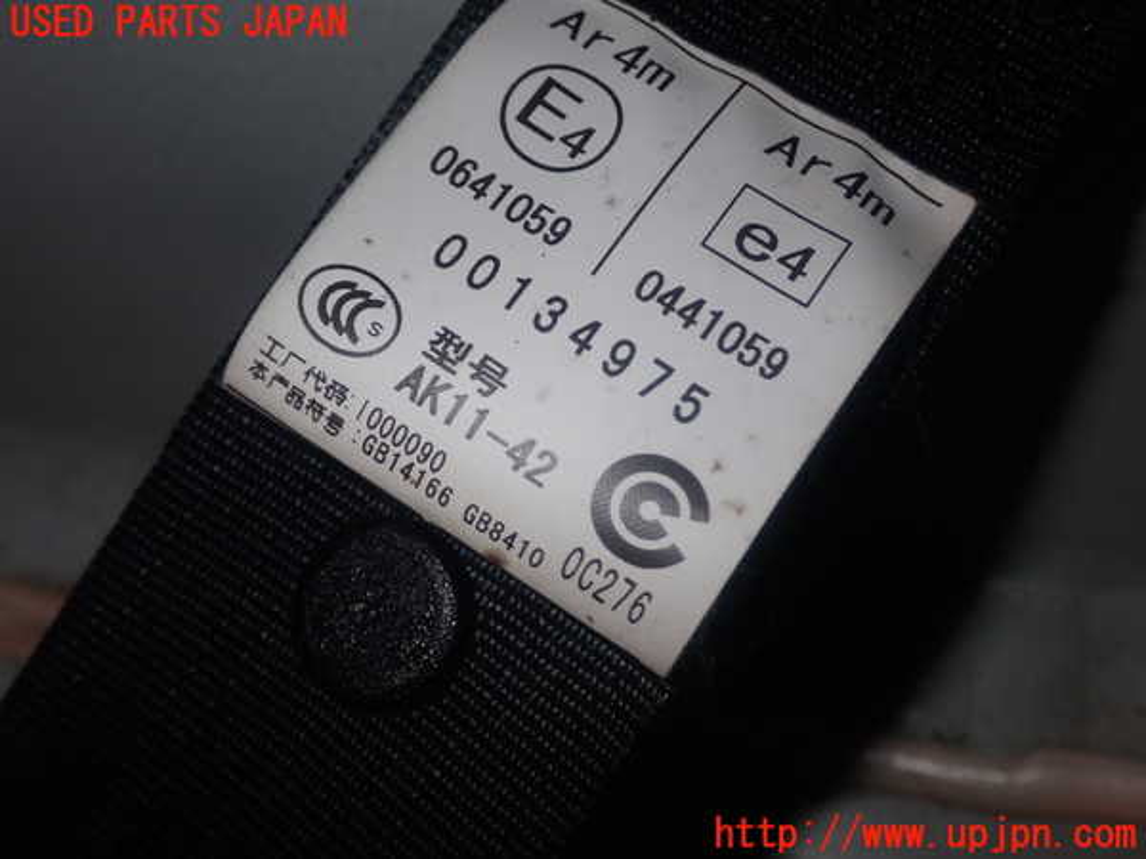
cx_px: 573
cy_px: 430
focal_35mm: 41
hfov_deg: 45.8
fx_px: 1357
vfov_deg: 35.1
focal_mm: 7.31
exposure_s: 1/40
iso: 200
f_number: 8
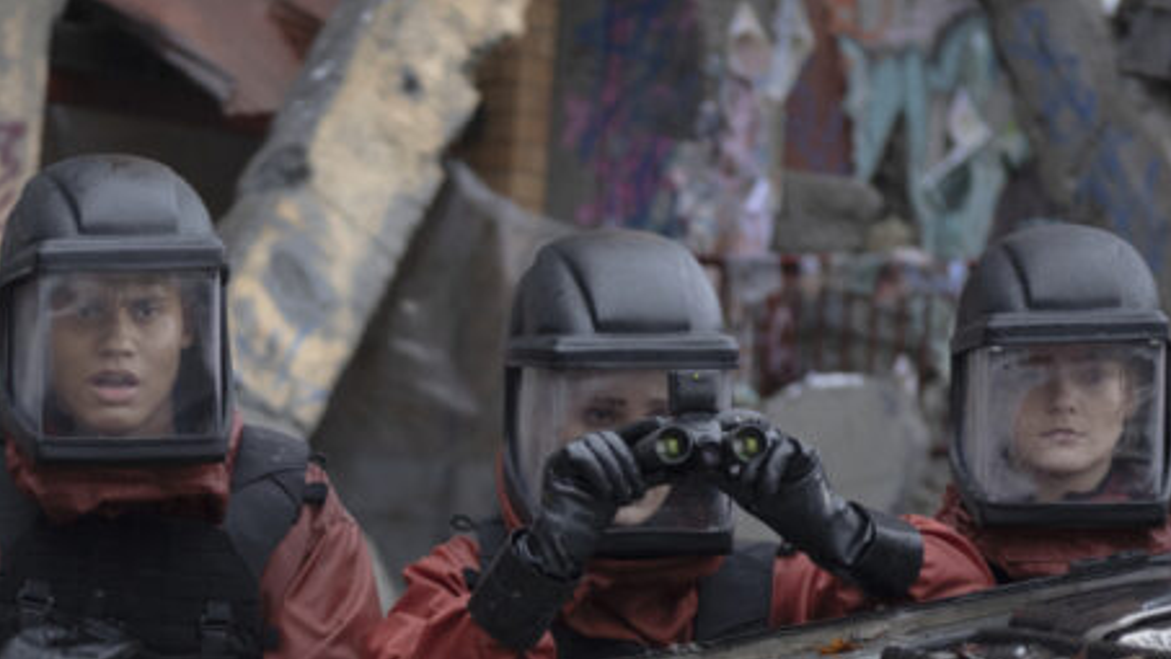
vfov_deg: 9.4
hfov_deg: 16.6
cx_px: 310
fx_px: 4006
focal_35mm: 129
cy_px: 587
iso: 640
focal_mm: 62
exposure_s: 1/80
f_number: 3.2
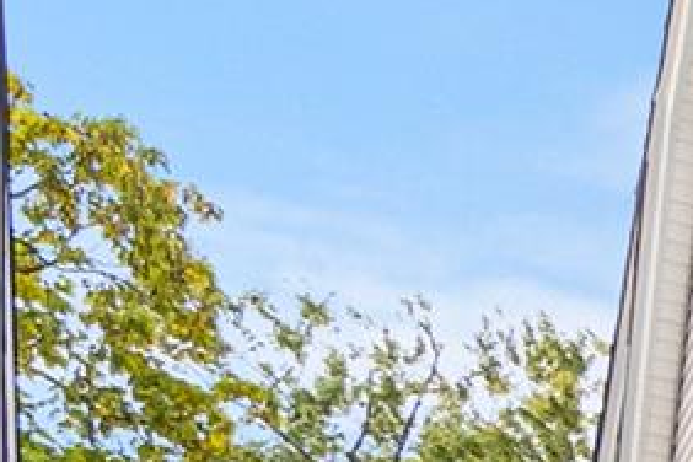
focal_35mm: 109
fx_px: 2098
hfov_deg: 11.1
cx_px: 2111
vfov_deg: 10.7
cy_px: 1102
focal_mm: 10
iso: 100
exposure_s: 1/1000
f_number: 8
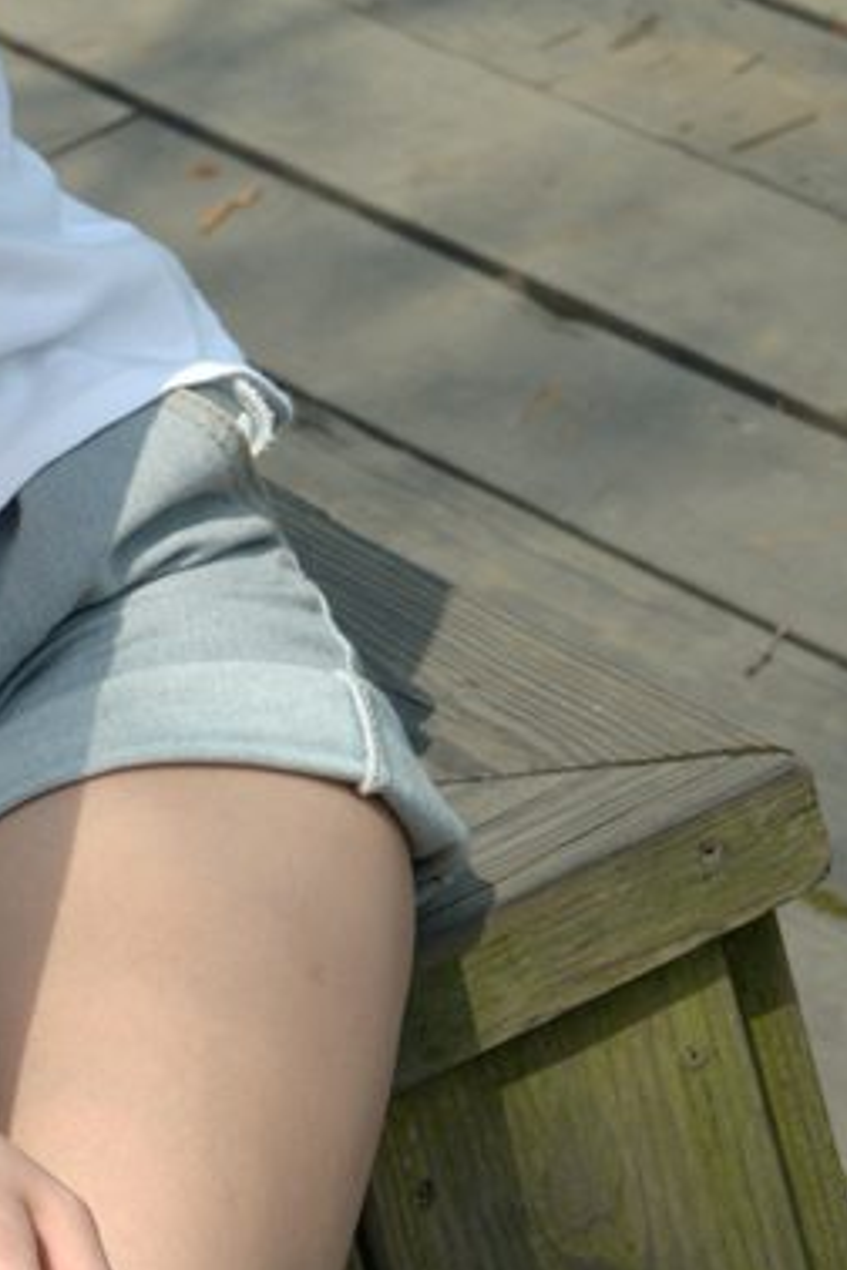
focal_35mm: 268
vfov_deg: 7.7
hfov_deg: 5.1
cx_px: -30
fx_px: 9457
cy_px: 1176
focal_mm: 66
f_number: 11
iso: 100
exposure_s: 1/125
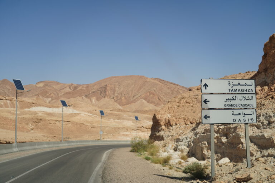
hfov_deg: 46.4
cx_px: 138
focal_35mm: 42
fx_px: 321
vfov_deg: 31.9
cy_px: 92
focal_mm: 42
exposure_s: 1/1600
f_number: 4
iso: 100
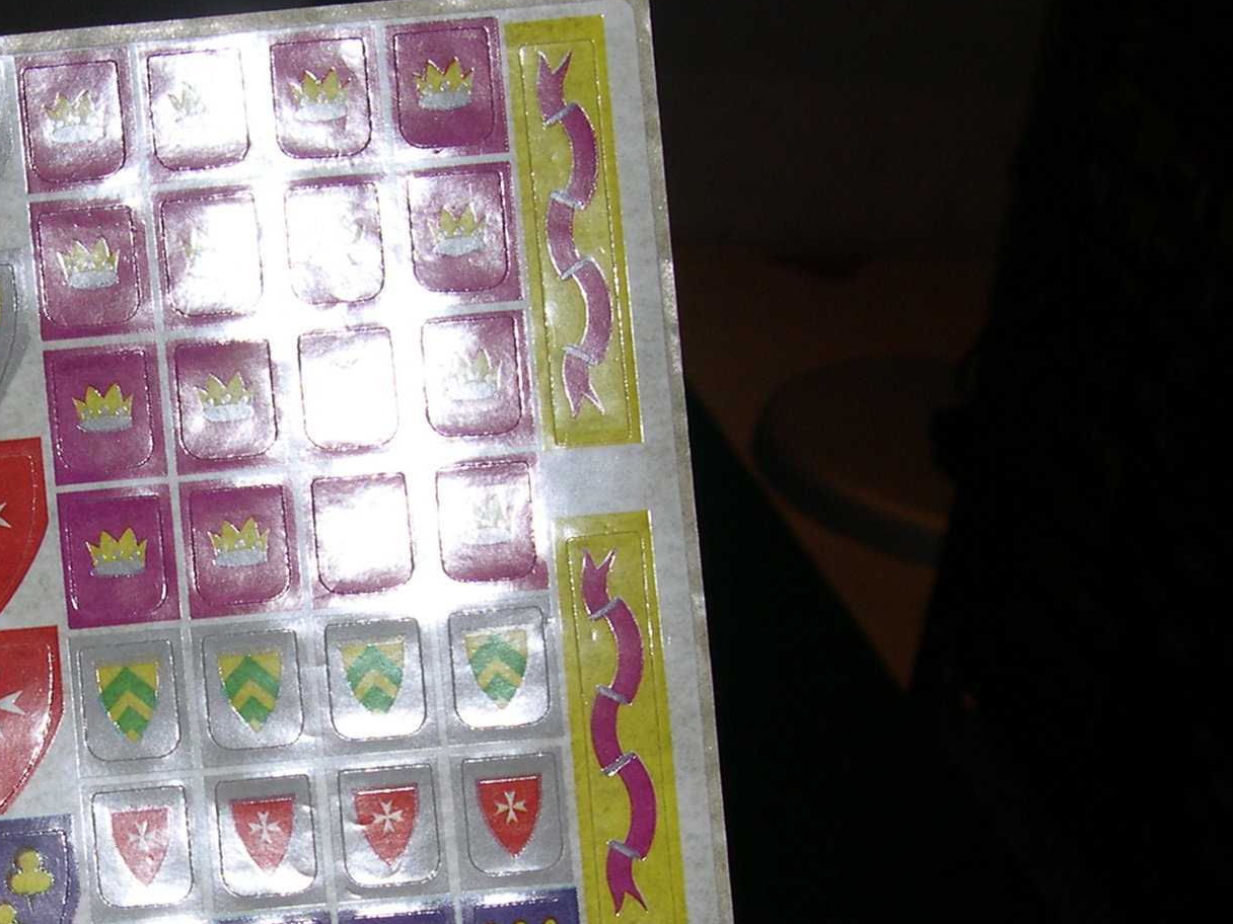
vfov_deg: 20.6
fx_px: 2529
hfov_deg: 26.6
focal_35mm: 71
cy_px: 638
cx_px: 153
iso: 100
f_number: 7.6
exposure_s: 1/60
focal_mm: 8
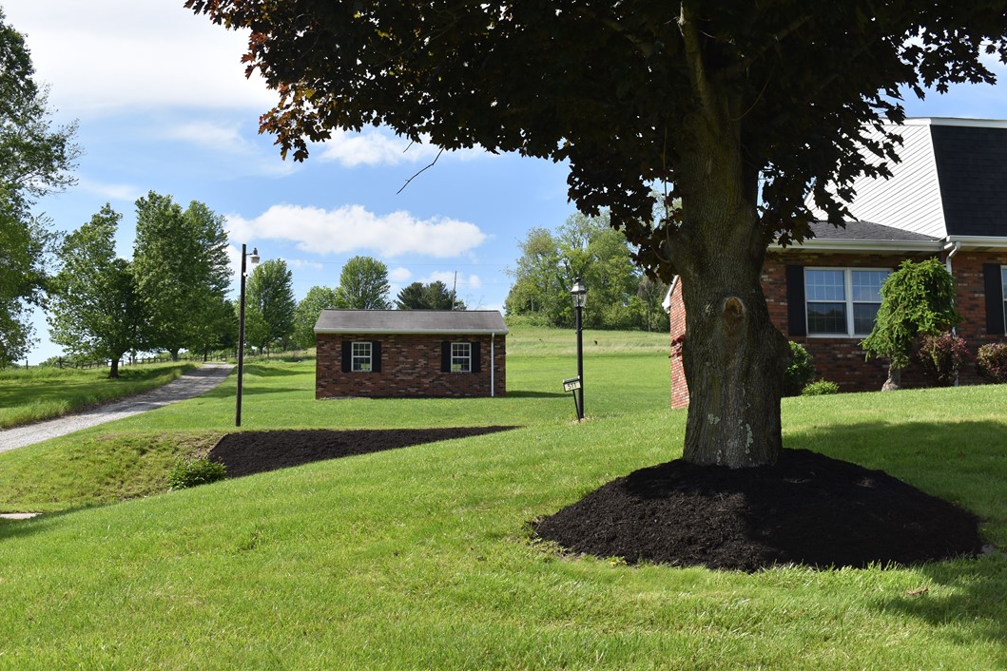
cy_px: 335
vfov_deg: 33.4
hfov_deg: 48.5
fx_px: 1119
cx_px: 508
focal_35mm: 40
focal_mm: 26
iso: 100
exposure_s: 1/250
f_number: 8
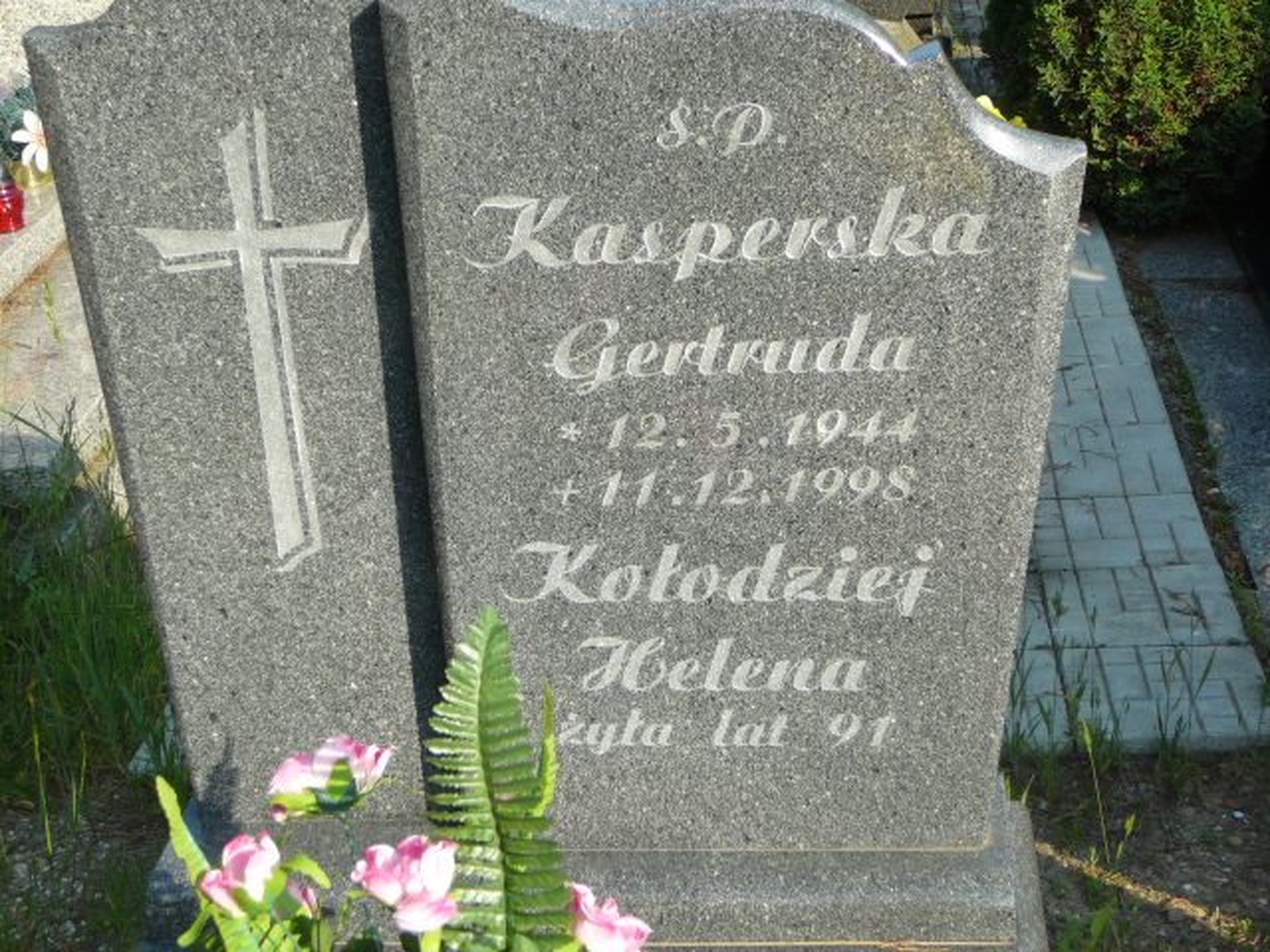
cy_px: 476
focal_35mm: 61
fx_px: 2238
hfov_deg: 31.7
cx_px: 635
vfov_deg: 24.0
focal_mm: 9.1
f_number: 3.6
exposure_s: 1/320
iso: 80
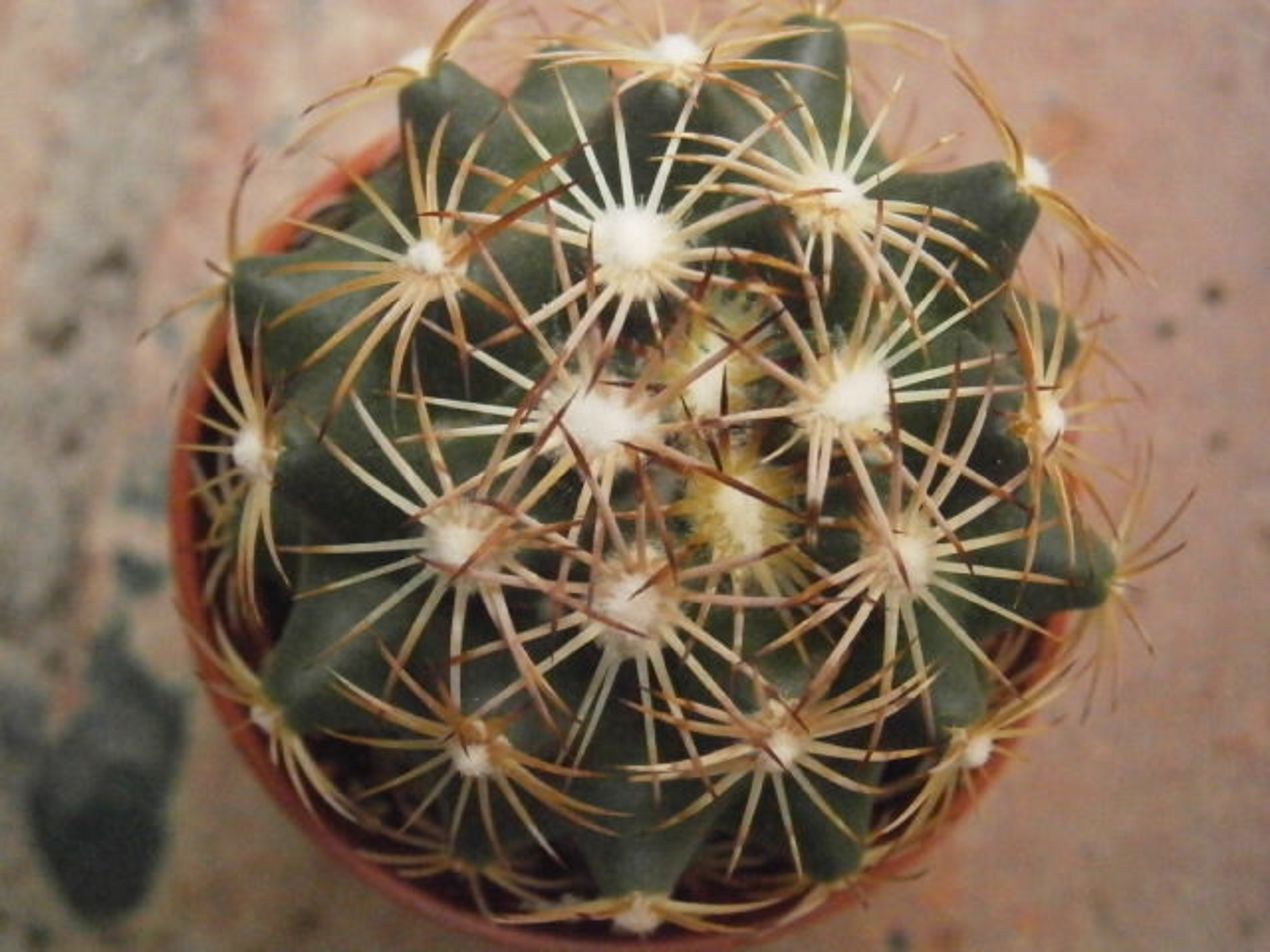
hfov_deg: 40.4
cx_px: 635
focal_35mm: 47
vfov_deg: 30.9
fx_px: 1724
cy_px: 476
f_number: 9.7
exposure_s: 1/160
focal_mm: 8.3
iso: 1600
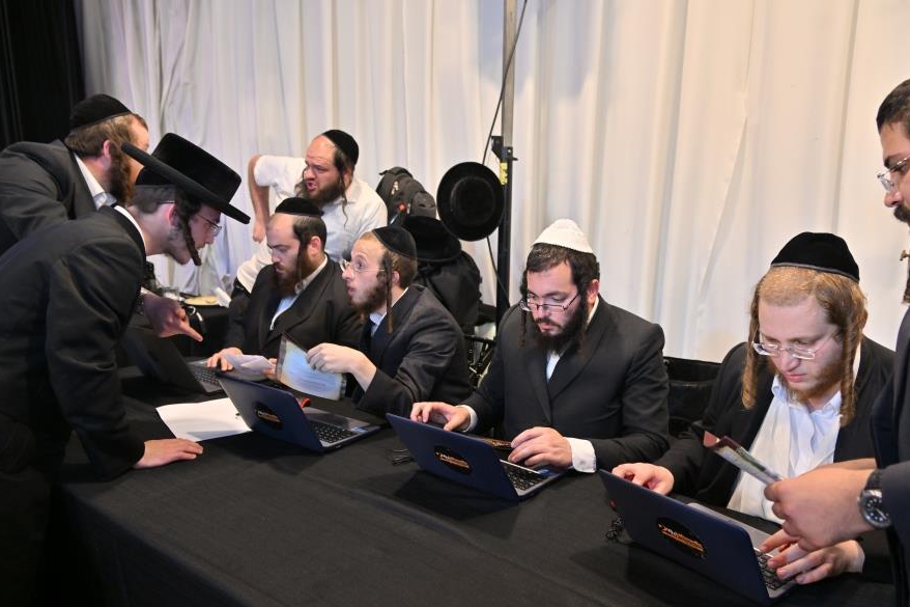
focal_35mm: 28
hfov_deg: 65.3
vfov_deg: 46.3
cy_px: 338
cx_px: 509
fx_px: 708
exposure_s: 1/160
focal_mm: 24
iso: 640
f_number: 4
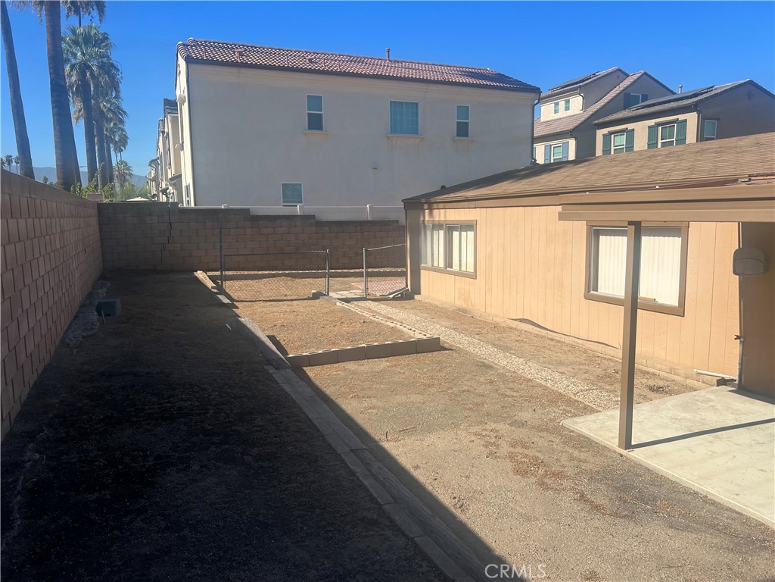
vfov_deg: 53.1
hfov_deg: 67.3
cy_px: 291
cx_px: 388
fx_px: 582
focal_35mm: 26
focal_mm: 5.7
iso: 50
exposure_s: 1/4630
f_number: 1.5
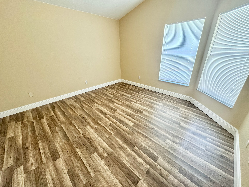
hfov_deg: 102.1
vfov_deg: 85.7
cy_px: 94
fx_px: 101
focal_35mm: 14
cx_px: 124
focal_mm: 2.22
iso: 200
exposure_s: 1/60
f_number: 2.2
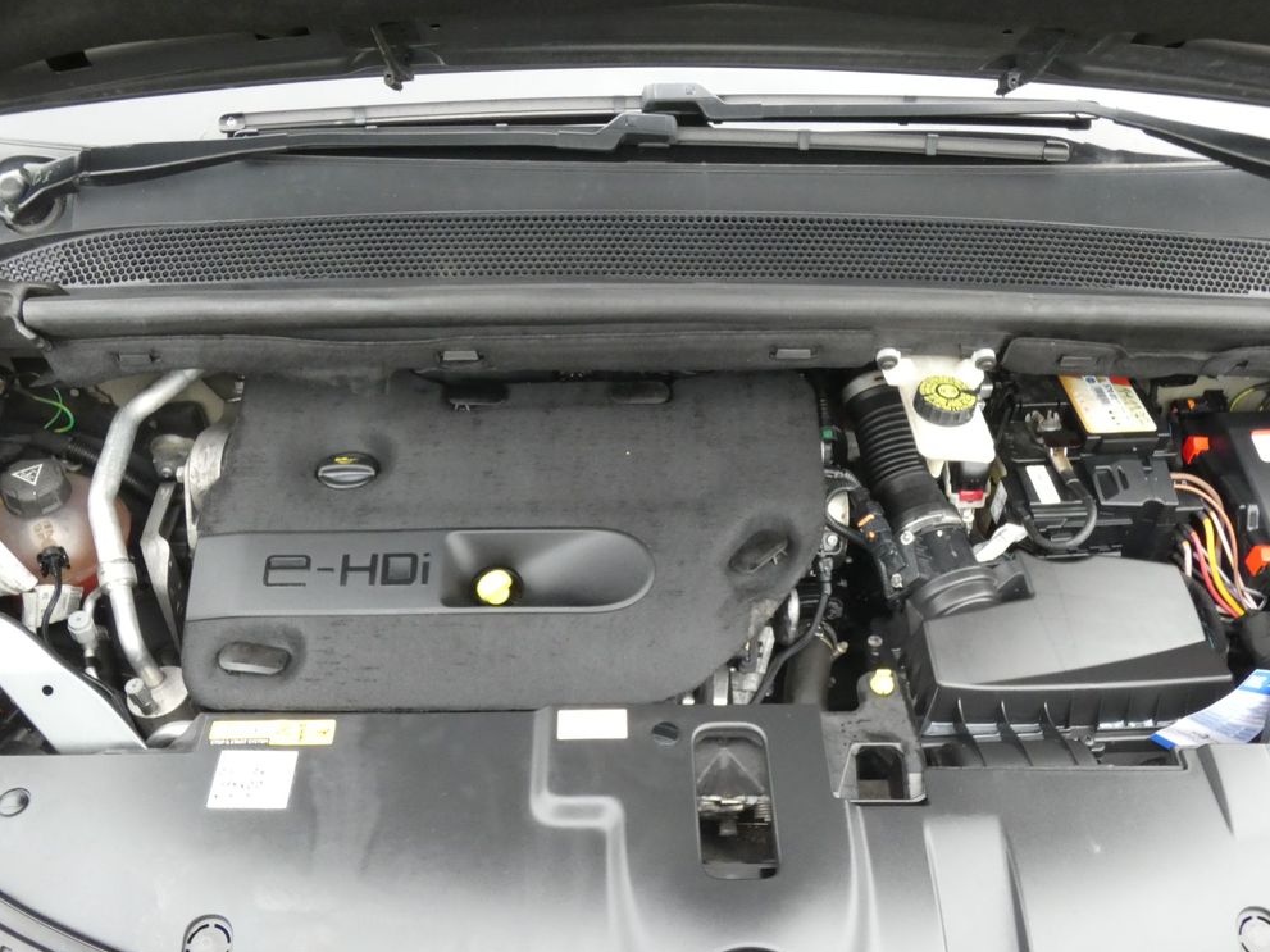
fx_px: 1137
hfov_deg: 58.4
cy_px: 484
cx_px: 634
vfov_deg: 45.4
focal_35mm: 31
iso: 640
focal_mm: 5.3
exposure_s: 1/80
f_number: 5.6
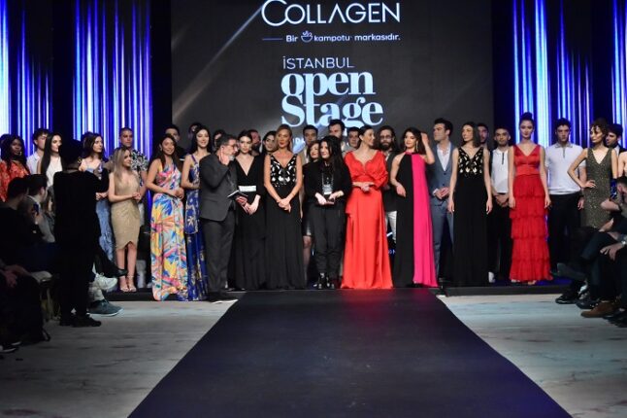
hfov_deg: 14.4
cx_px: 314
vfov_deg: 9.6
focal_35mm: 142
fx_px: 2480
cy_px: 209
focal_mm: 95
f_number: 16
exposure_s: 1/100
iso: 3200
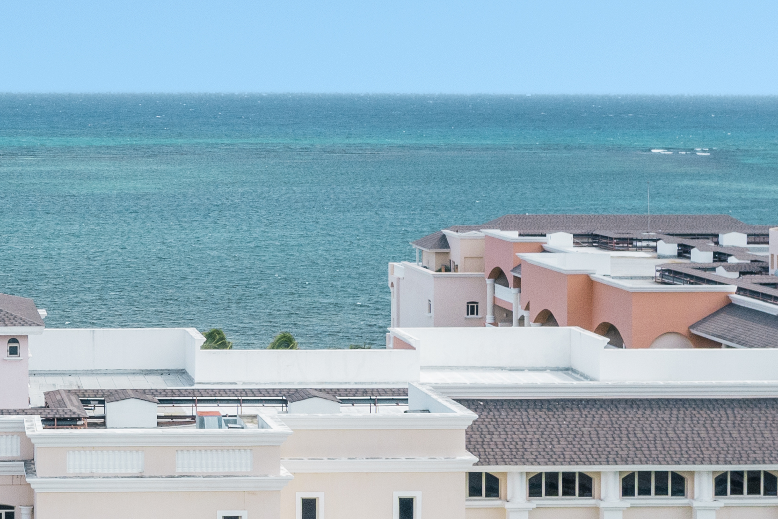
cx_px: -34
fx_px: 1988
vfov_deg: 14.8
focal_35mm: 92
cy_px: 376
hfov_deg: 21.2
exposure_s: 1/100
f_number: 4.5
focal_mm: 10.26
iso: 100
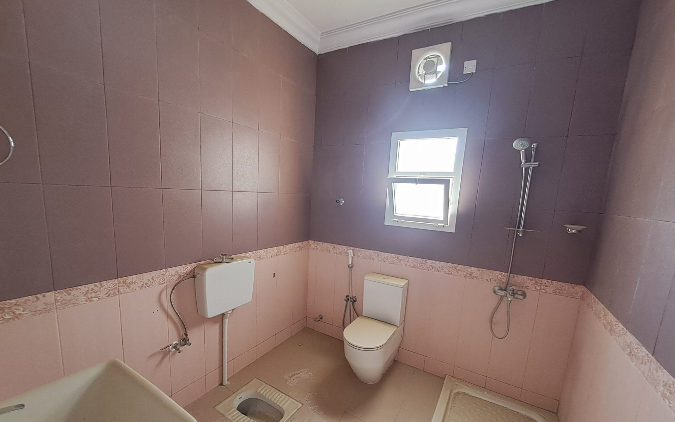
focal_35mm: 14
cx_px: 340
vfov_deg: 78.3
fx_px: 258
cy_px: 236
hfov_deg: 105.3
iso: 100
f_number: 2.2
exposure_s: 1/50
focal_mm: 1.42
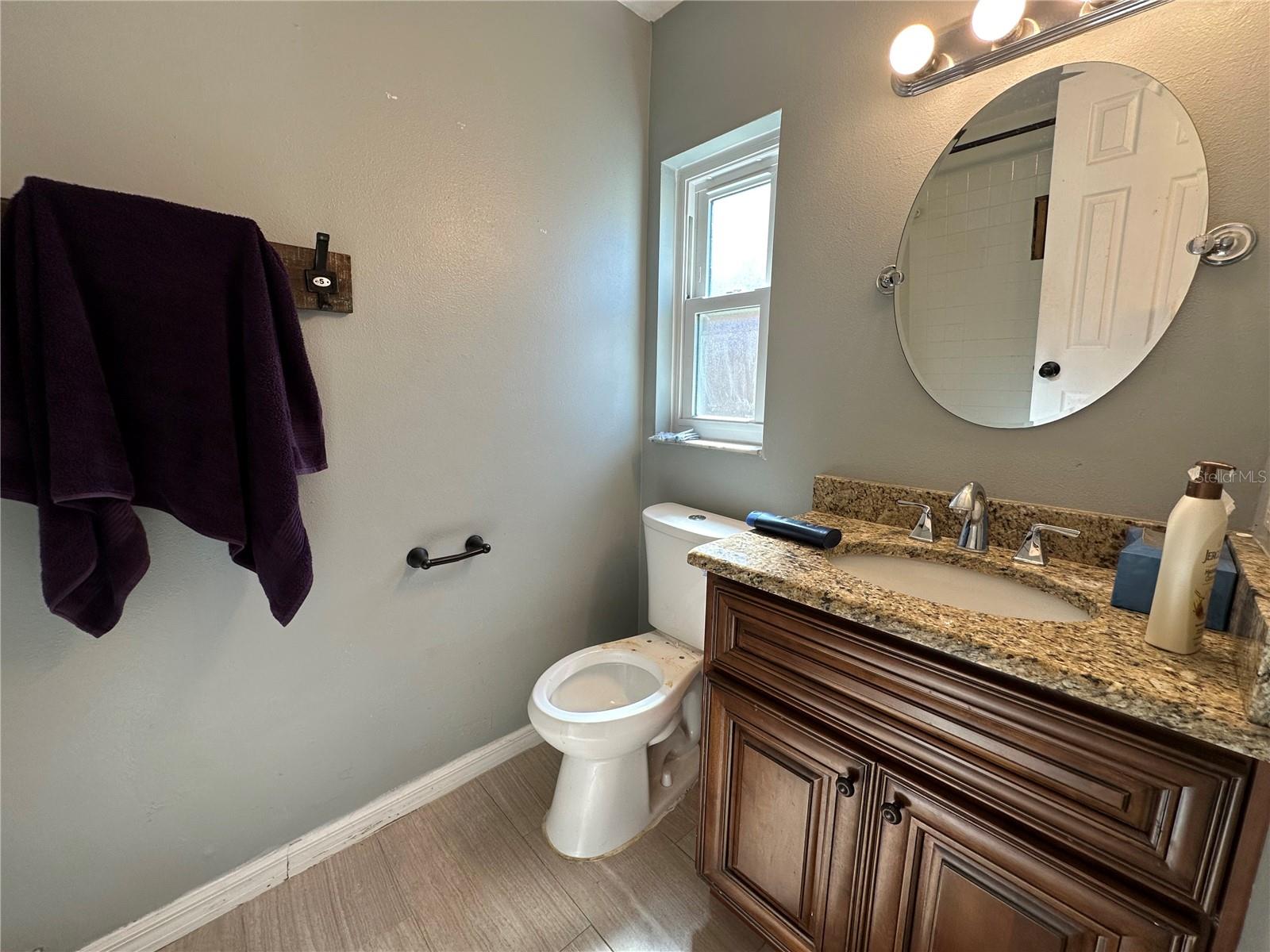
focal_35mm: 14
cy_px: 476
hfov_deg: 102.1
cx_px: 635
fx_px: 514
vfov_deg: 85.7
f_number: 2.2
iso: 80
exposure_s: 1/120
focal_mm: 2.22
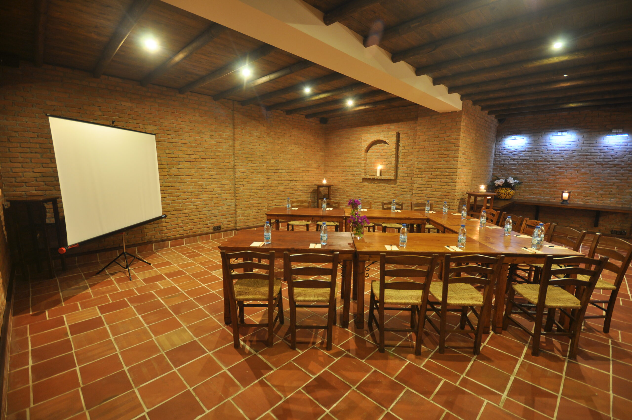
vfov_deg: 77.2
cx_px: 316
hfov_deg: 100.5
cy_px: 210
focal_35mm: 15
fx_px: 263
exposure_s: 2
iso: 250
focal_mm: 10
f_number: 5.6
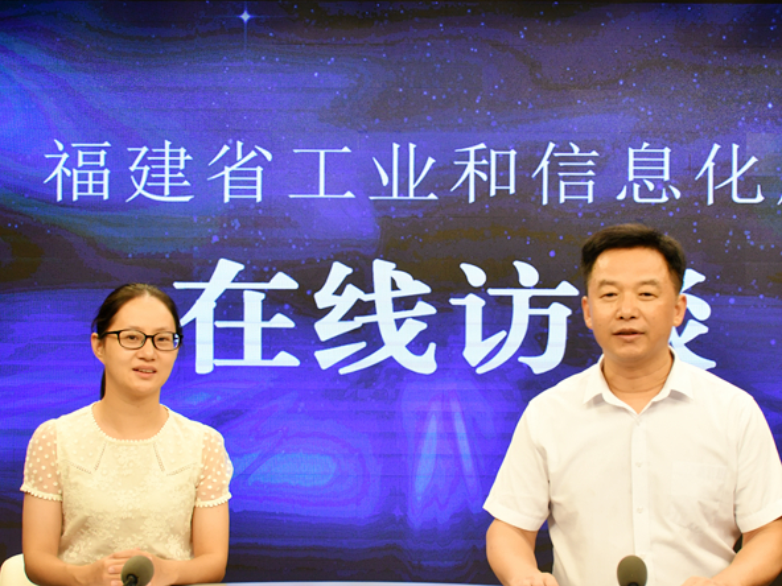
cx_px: 450
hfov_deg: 26.3
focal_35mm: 74
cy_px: 350
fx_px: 1672
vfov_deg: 19.9
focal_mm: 38
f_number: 5.6
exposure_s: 1/200
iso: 1000
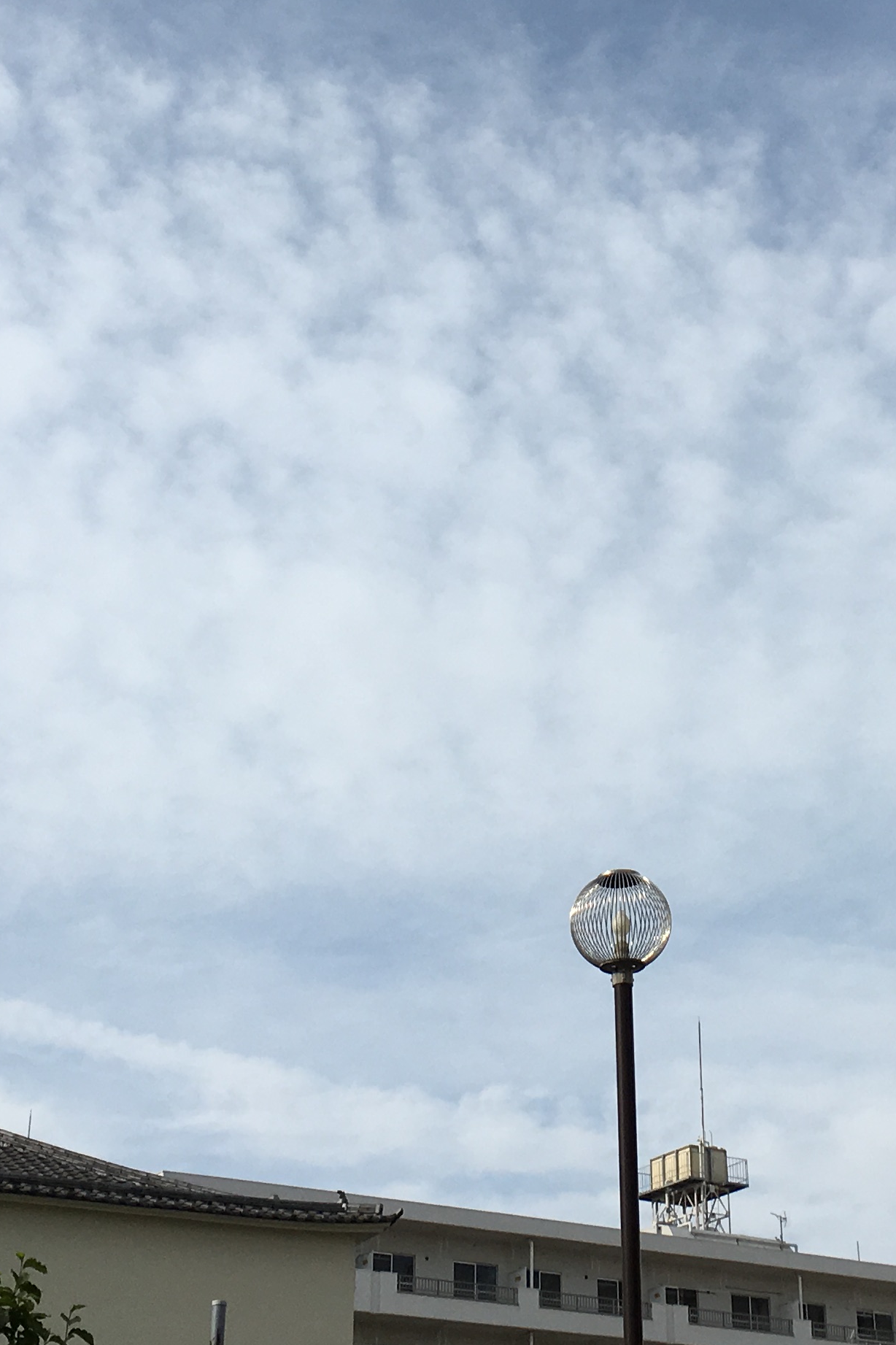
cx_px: 634
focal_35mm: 66
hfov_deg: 20.5
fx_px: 2465
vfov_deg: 30.3
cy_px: 444
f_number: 2.2
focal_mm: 4.15
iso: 25
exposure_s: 1/2481
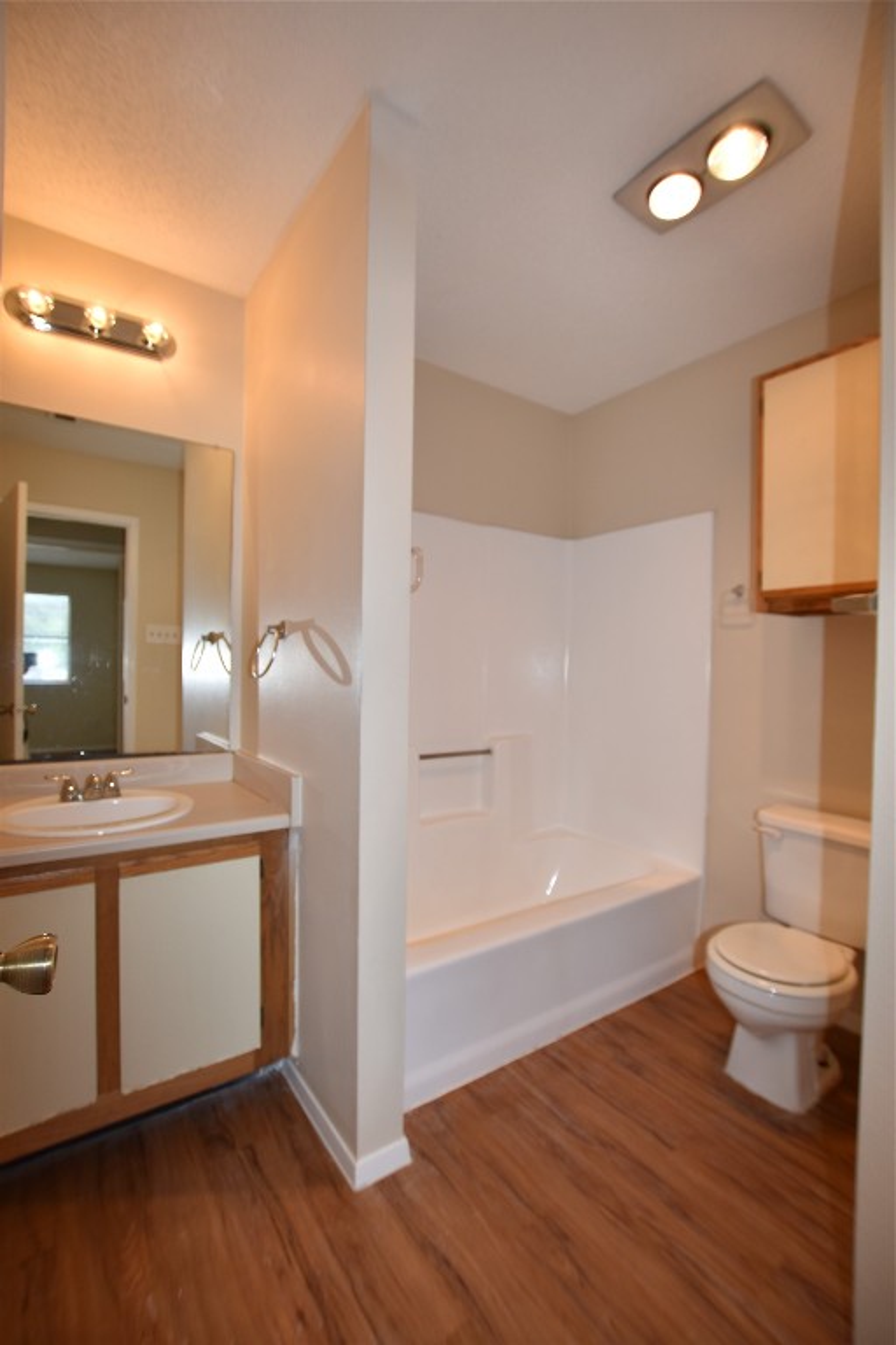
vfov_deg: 100.4
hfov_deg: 77.3
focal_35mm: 15
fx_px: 560
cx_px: 448
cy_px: 672
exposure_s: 1/60
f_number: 4.5
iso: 140
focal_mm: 10
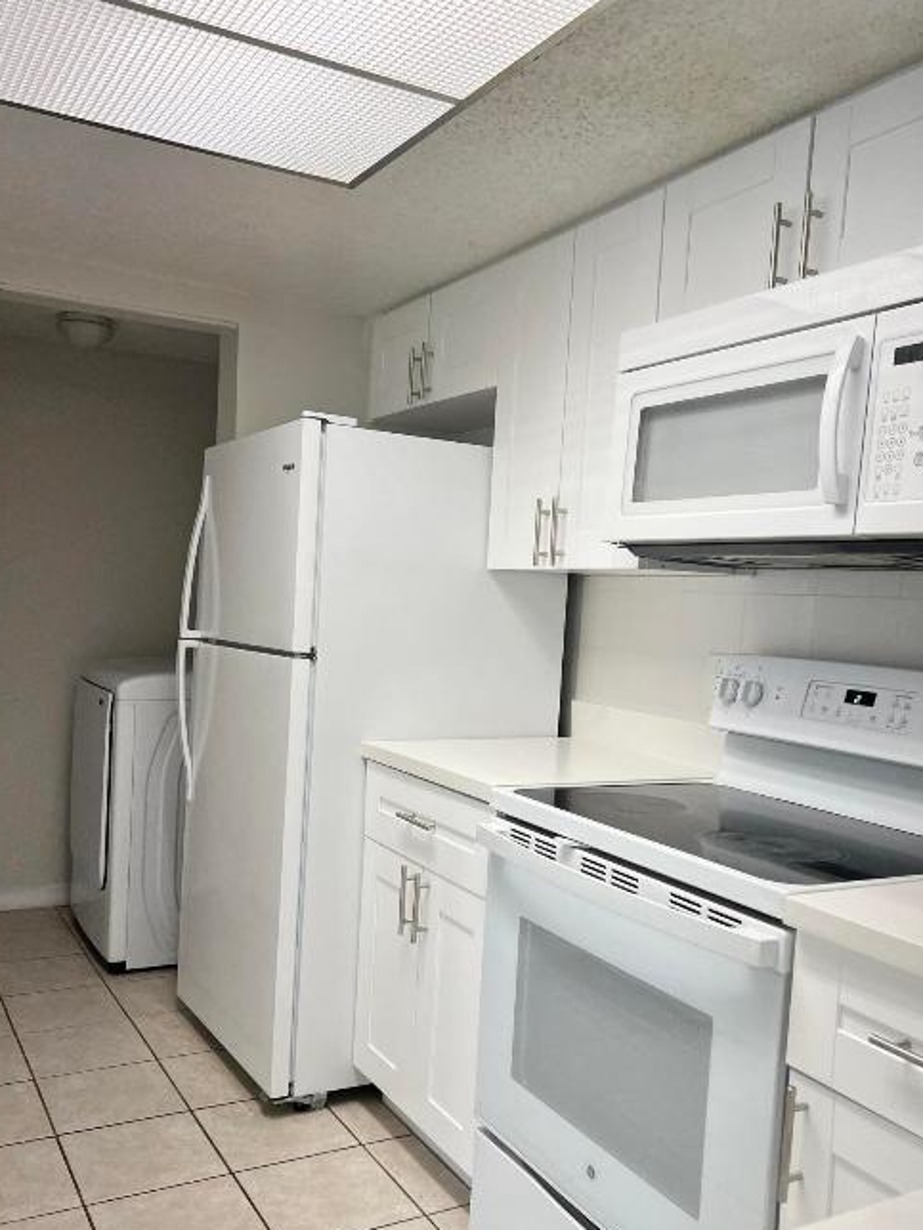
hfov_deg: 45.4
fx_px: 1102
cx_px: 438
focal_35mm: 31
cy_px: 674
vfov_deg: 58.2
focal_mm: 5.7
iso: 80
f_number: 1.5
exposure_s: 1/120
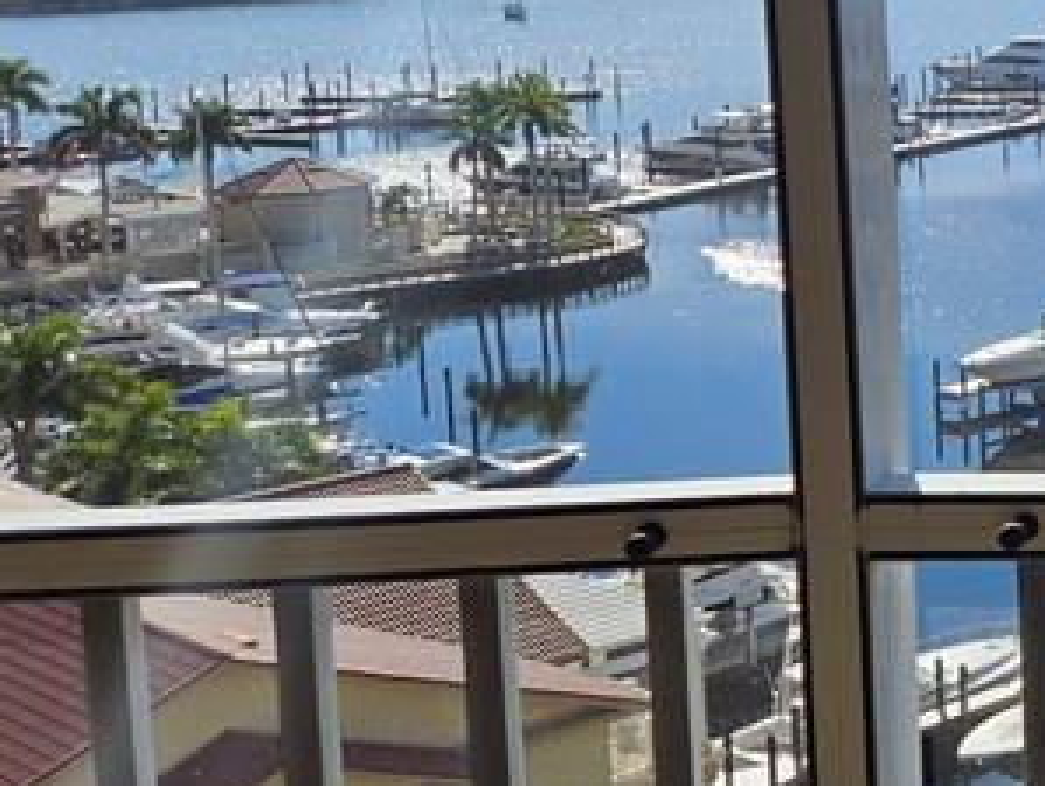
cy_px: 158
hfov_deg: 20.0
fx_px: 2387
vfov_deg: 18.5
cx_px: 1711
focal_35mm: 79
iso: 25
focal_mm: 5.4
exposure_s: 1/2797
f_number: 1.8
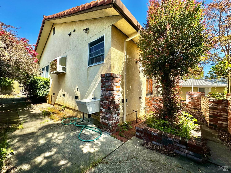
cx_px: 116
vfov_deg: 85.7
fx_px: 93
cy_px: 86
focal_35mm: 14
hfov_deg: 102.1
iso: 40
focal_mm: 2.22
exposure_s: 1/875
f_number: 2.2
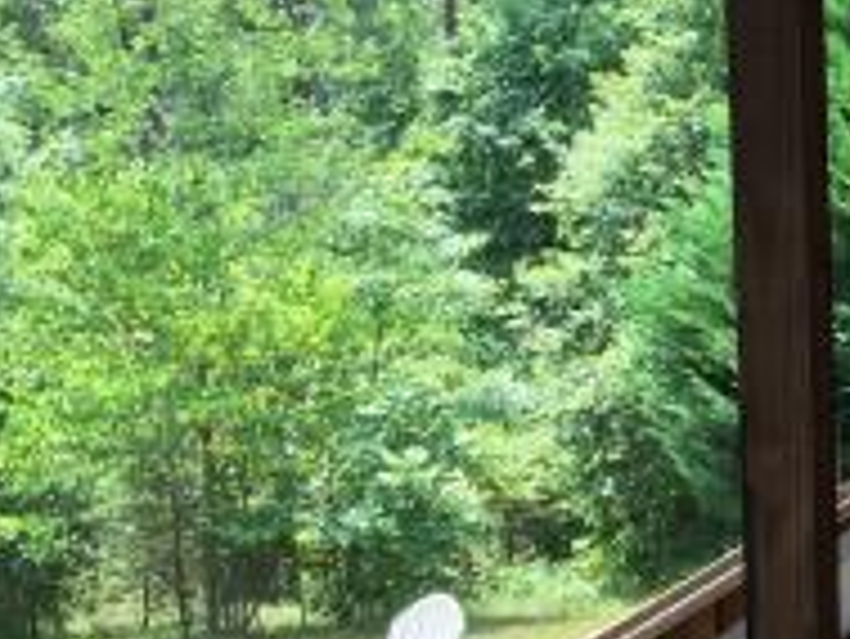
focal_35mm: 89
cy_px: 324
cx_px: 1259
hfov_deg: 19.3
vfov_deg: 16.6
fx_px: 2187
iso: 32
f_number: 2.2
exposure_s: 1/286
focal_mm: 4.15
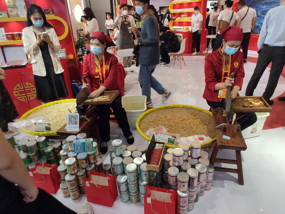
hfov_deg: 73.9
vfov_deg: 58.9
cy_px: 107
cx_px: 142
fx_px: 189
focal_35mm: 23
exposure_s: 1/50
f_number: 2.2
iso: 127
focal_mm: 2.25
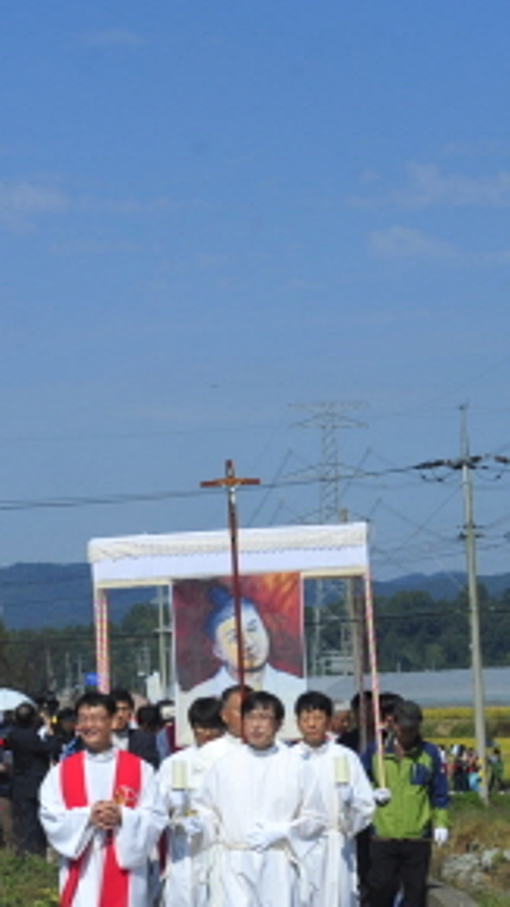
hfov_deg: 6.9
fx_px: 4258
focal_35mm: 177
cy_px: 633
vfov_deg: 12.1
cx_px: 147
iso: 200
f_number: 11
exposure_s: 1/400
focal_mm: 70
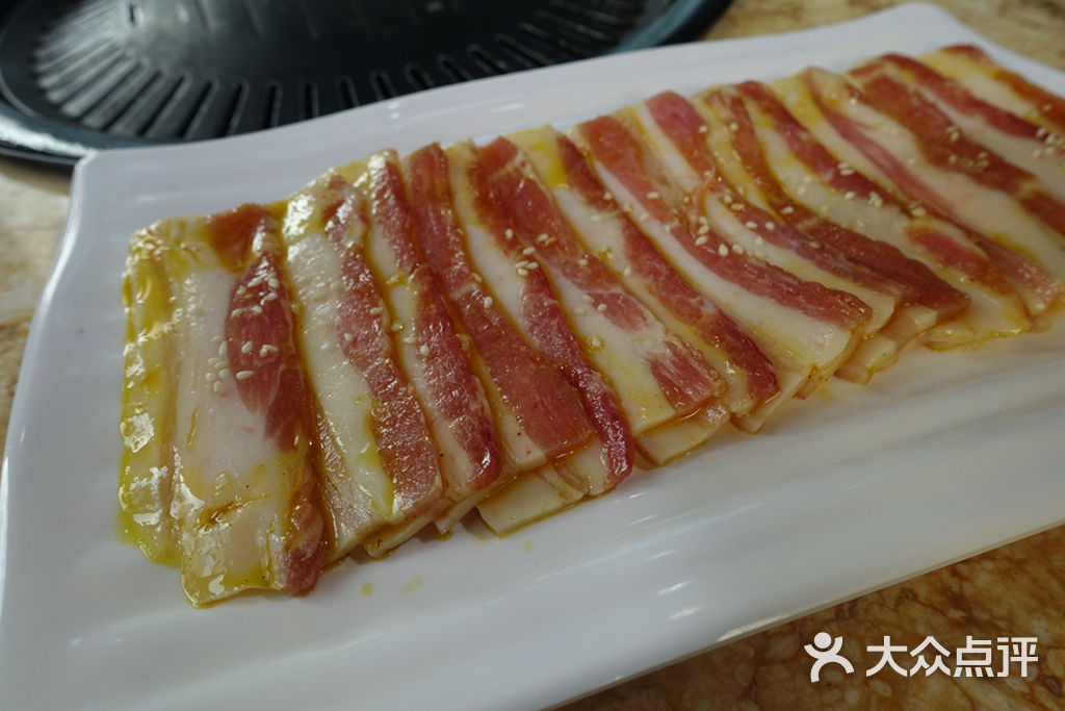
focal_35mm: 24
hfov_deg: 73.7
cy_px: 356
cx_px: 532
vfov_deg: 53.1
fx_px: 710
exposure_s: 1/125
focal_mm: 8.8
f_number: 4
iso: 125
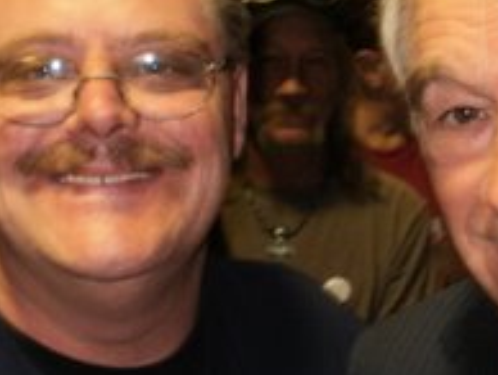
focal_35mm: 89
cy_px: 295
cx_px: 323
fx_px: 1282
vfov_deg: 16.5
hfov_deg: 21.9
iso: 125
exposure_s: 1/30
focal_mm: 6.3
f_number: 3.5
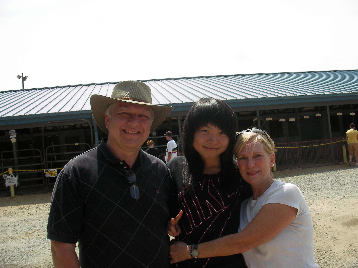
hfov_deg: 45.8
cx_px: 179
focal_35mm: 41
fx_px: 424
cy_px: 134
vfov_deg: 35.1
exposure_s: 1/510
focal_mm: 6.3
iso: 50
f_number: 4.5
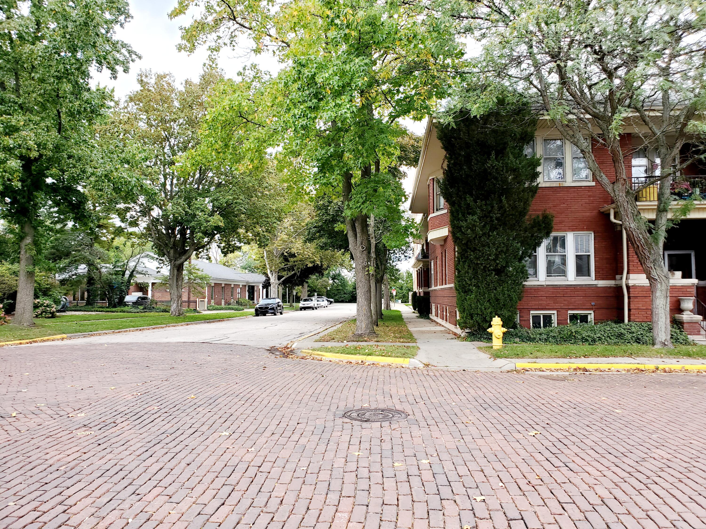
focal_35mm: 26
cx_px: 353
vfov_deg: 53.1
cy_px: 264
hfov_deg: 67.3
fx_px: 530
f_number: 2.4
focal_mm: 4.3
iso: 50
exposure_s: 1/182
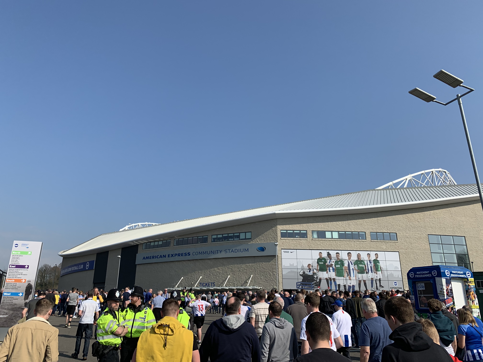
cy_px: 181
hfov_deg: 67.3
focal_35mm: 26
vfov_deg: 53.1
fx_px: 363
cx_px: 242
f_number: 1.8
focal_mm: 4.25
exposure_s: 1/2833
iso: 25
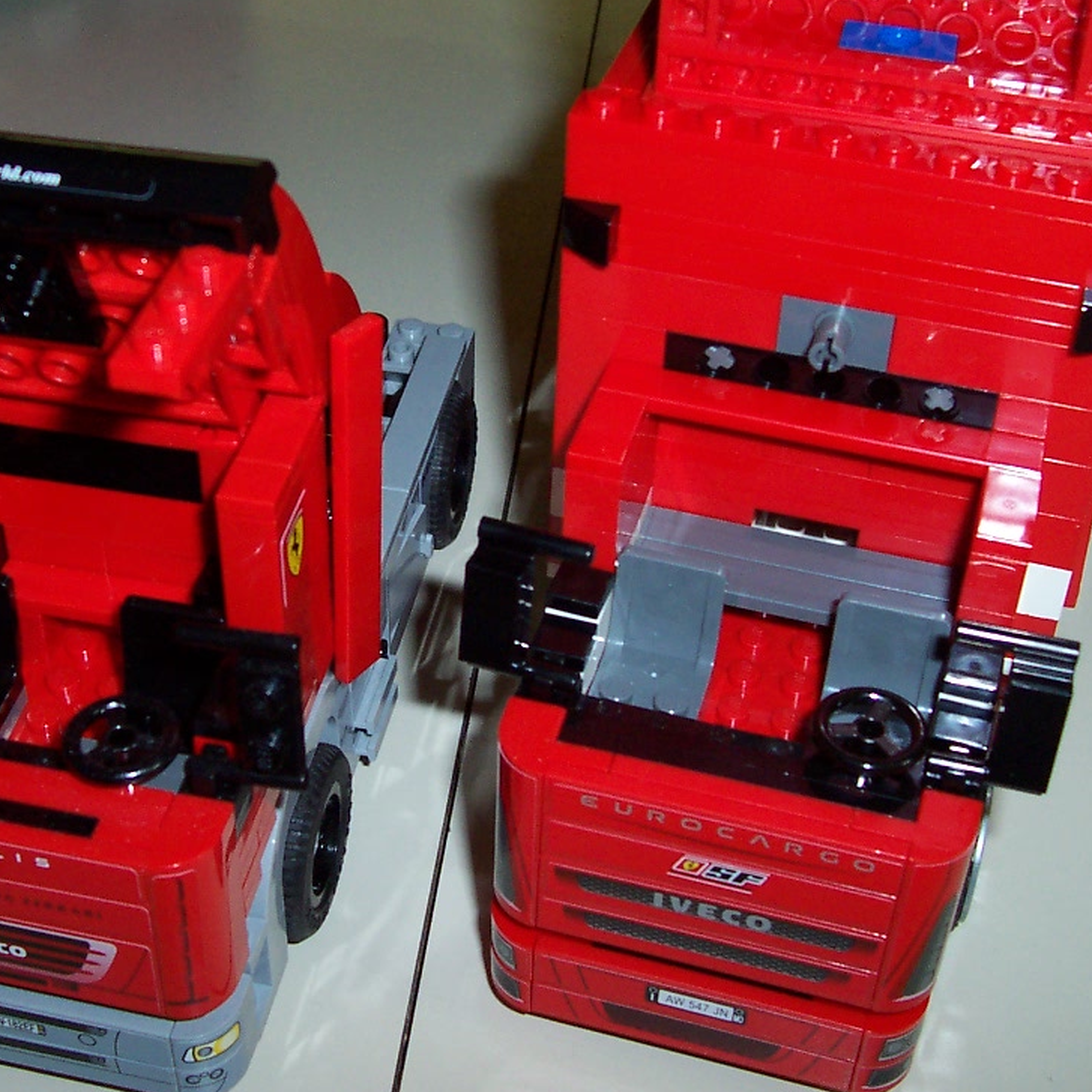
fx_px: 1927
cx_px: 464
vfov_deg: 31.6
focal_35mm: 54
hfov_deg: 31.6
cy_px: 494
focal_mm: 5.6
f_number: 2.8
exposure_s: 1/60
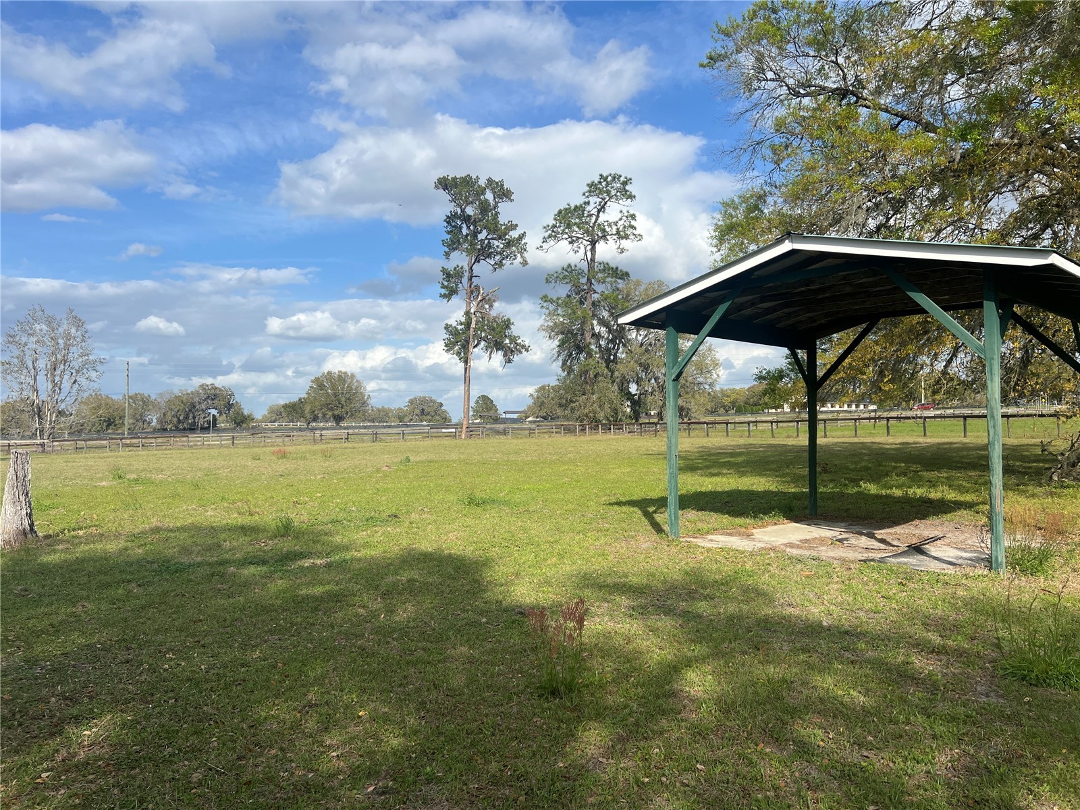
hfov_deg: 67.3
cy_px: 405
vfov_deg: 53.1
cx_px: 540
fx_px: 811
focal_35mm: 26
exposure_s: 1/4630
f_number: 1.5
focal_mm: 5.7
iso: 50
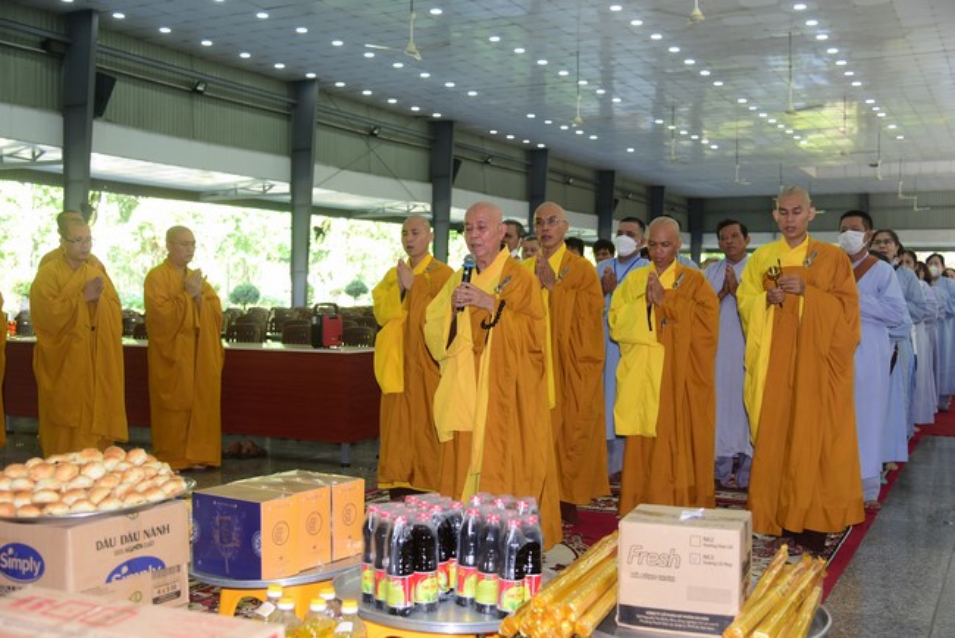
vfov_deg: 35.1
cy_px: 319
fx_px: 1008
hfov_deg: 50.7
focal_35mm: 38
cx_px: 478
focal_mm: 38
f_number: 4
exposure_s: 1/100
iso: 500
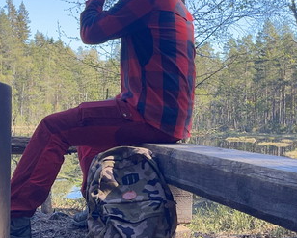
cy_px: 156
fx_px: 669
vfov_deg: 20.1
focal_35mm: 76
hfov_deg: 25.0
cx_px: 153
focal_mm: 5.1
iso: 32
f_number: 1.6
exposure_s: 1/602
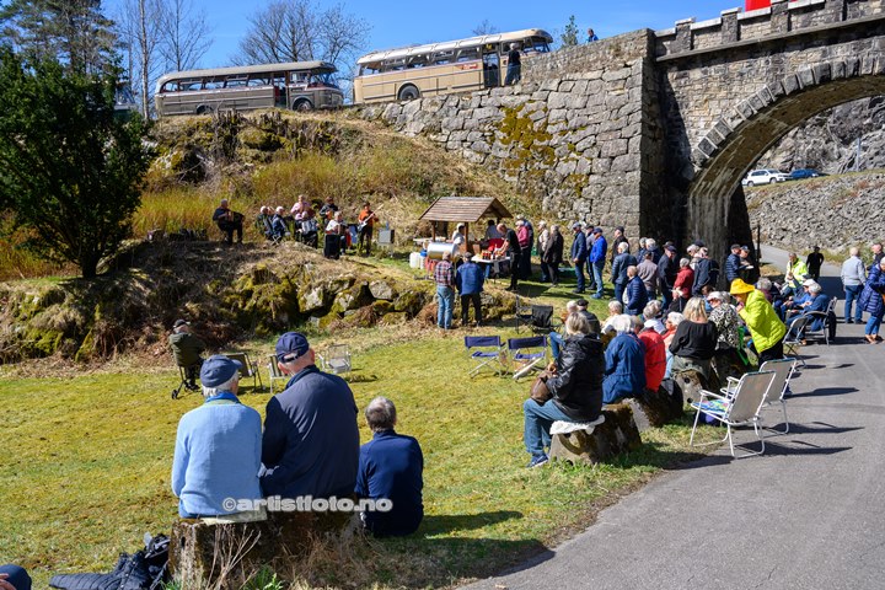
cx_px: 442
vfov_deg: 42.3
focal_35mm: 31
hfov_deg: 60.3
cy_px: 295
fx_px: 762
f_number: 7.1
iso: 100
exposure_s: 1/200
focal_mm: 31
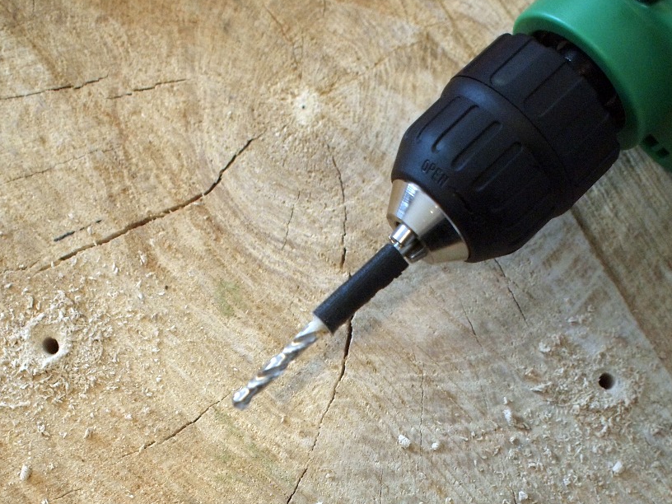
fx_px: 1165
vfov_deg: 23.8
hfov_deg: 32.2
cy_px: 441
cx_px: 323
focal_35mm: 60
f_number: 2.8
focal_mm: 17
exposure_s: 1/60
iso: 640
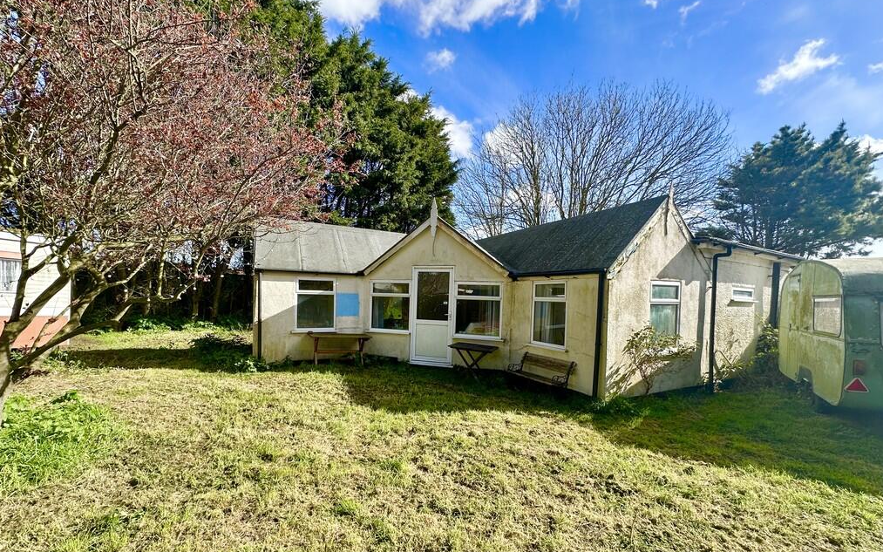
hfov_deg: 101.5
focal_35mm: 15
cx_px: 439
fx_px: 361
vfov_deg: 74.5
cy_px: 309
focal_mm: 2.22
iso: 40
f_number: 2.2
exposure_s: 1/779
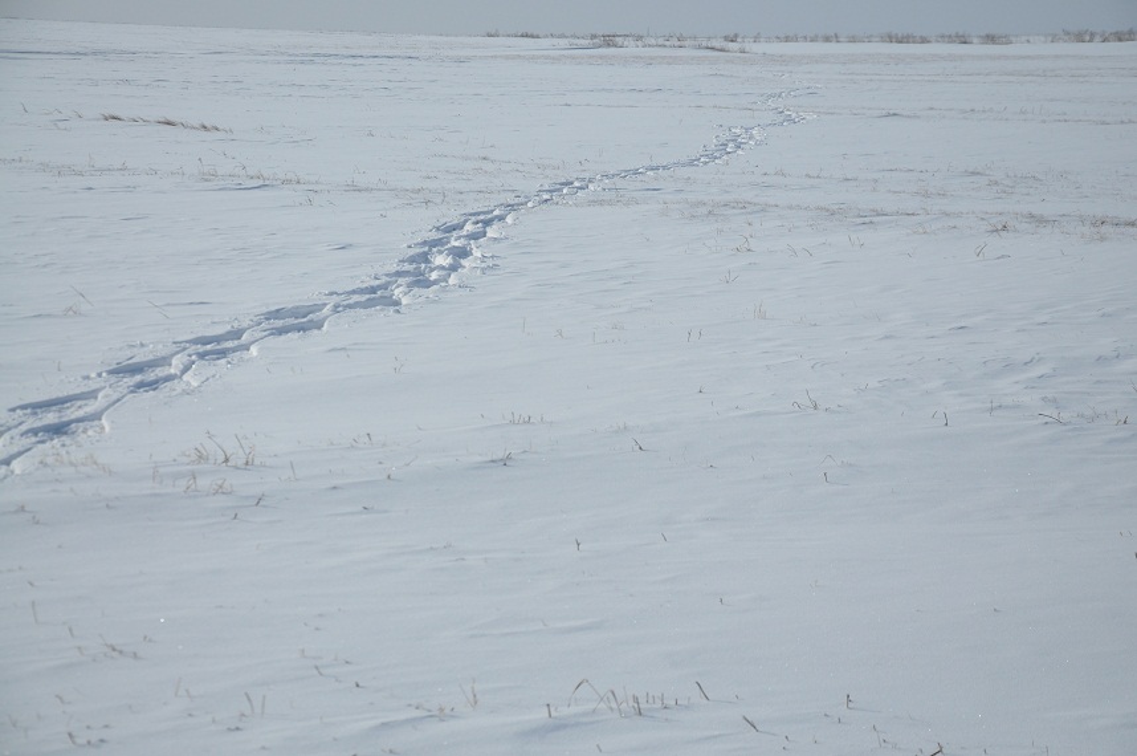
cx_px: 568
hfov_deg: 20.6
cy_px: 378
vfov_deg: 13.8
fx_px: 3123
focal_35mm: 99
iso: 400
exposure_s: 1/1250
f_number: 9
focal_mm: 66
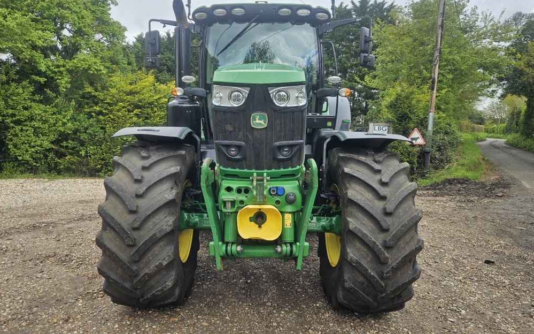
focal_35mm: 25
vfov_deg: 49.2
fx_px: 364
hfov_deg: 72.6
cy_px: 160
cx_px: 270
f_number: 1.8
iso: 25
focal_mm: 5.4
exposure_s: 1/441
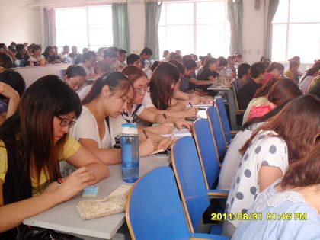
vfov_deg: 40.7
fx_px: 324
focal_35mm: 35
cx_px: 160
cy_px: 120
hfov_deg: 52.6
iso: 200
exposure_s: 1/45
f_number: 3
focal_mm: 6.3
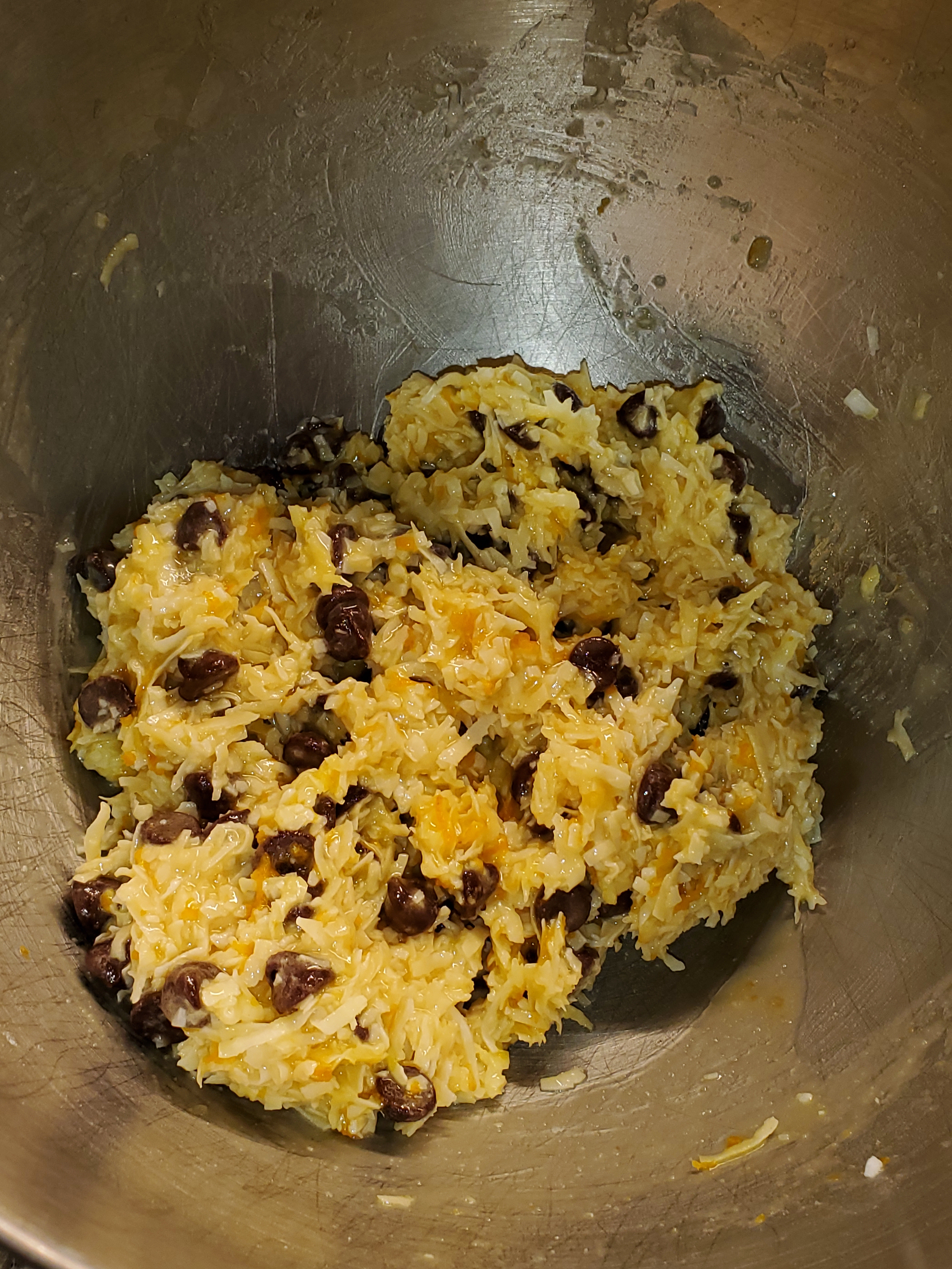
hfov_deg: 37.6
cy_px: 618
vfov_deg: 49.0
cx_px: 544
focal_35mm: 38
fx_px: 1394
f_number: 2.4
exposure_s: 1/60
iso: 80
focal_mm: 4.3
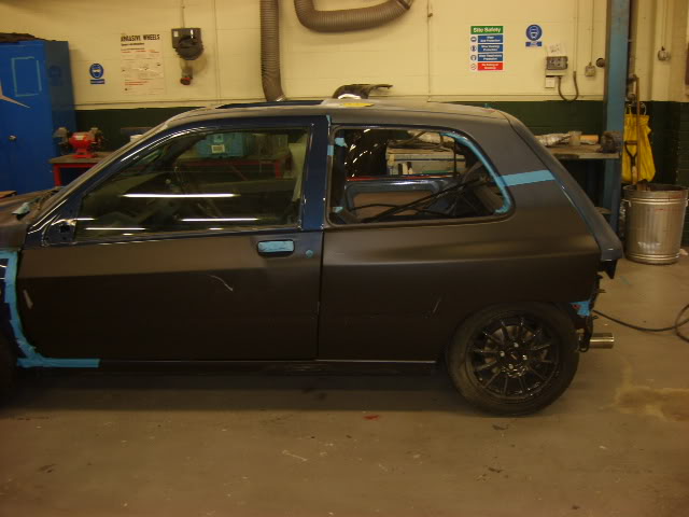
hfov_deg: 52.6
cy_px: 258
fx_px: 697
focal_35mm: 35
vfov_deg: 40.7
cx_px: 344
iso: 100
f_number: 2.8
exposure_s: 1/45
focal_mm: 5.8
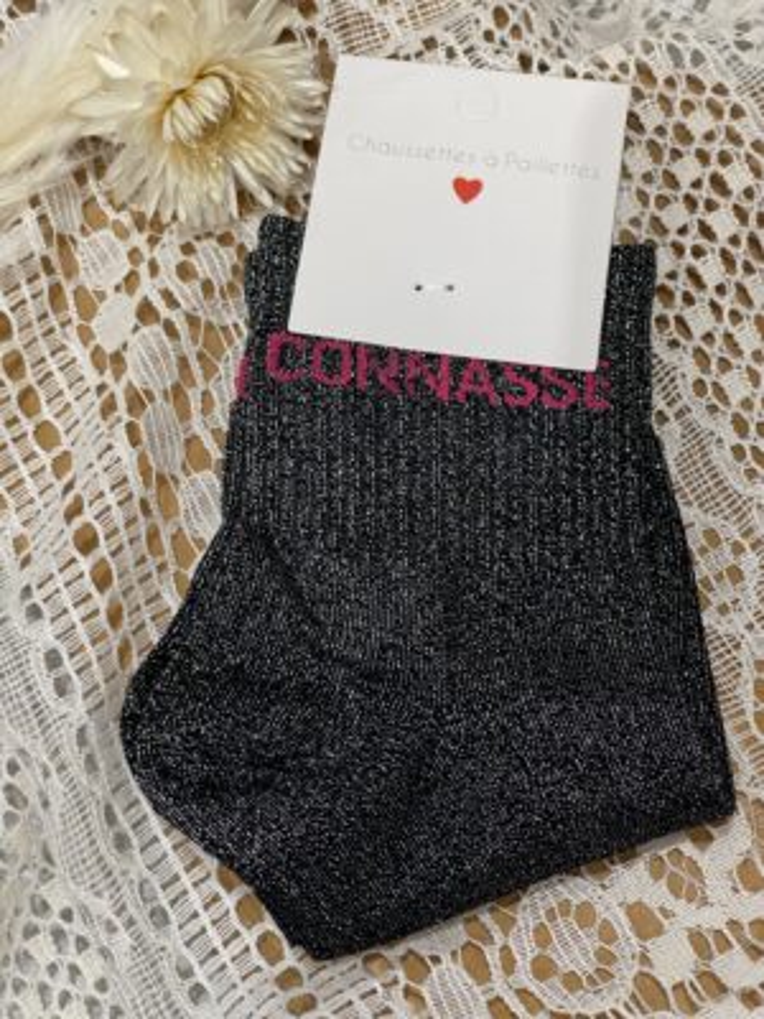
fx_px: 1883
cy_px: 510
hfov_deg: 22.9
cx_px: 382
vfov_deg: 30.3
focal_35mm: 64
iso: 160
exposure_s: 1/50
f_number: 2.2
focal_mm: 7.5
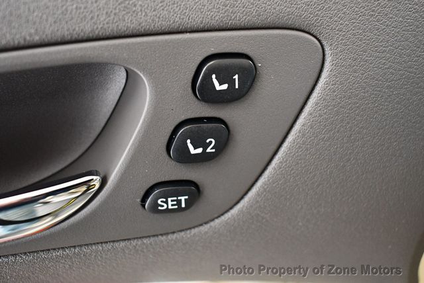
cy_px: 142
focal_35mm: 36
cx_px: 212
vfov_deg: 36.9
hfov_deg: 53.1
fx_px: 424
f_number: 3.5
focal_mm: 18
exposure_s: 1/100
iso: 3200
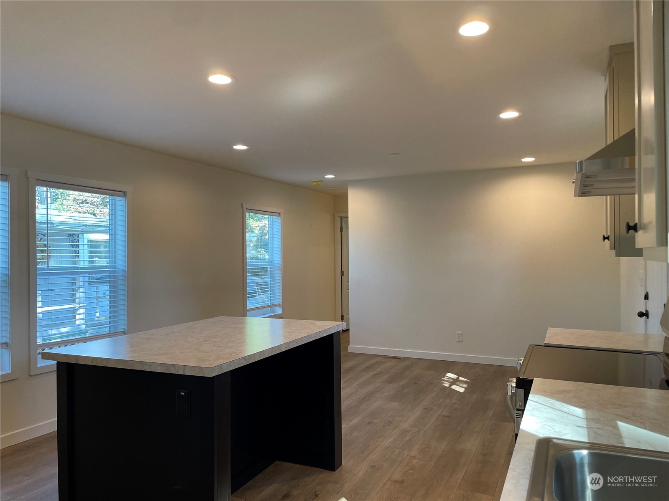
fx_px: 502
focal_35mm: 26
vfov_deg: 53.1
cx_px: 334
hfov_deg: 67.3
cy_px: 250
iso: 80
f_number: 1.6
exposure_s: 1/120
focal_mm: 4.2
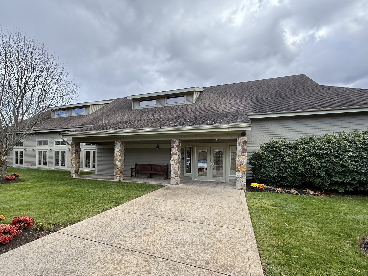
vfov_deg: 74.2
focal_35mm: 17
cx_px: 163
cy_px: 159
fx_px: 181
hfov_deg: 90.7
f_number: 2.2
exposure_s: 1/421
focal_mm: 2.22
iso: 64
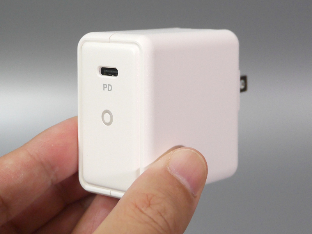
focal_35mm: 44
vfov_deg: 32.9
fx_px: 397
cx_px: 156
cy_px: 117
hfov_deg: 42.9
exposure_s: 1/60
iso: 640
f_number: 4.6
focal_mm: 22
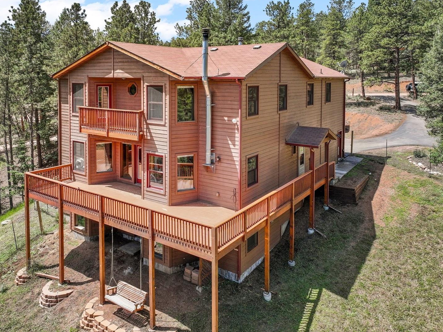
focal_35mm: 27
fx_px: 346
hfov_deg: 65.2
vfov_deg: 51.4
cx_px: 203
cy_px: 163
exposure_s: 1/1000
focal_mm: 12.29
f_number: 2.8
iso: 150
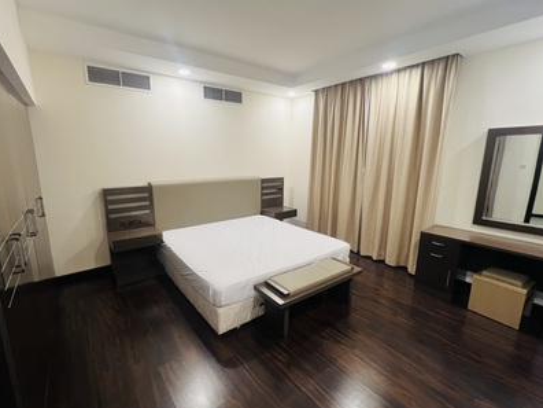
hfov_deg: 98.1
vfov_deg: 81.7
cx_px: 257
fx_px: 235
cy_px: 203
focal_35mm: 15
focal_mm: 1.57
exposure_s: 1/50
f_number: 1.8
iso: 125
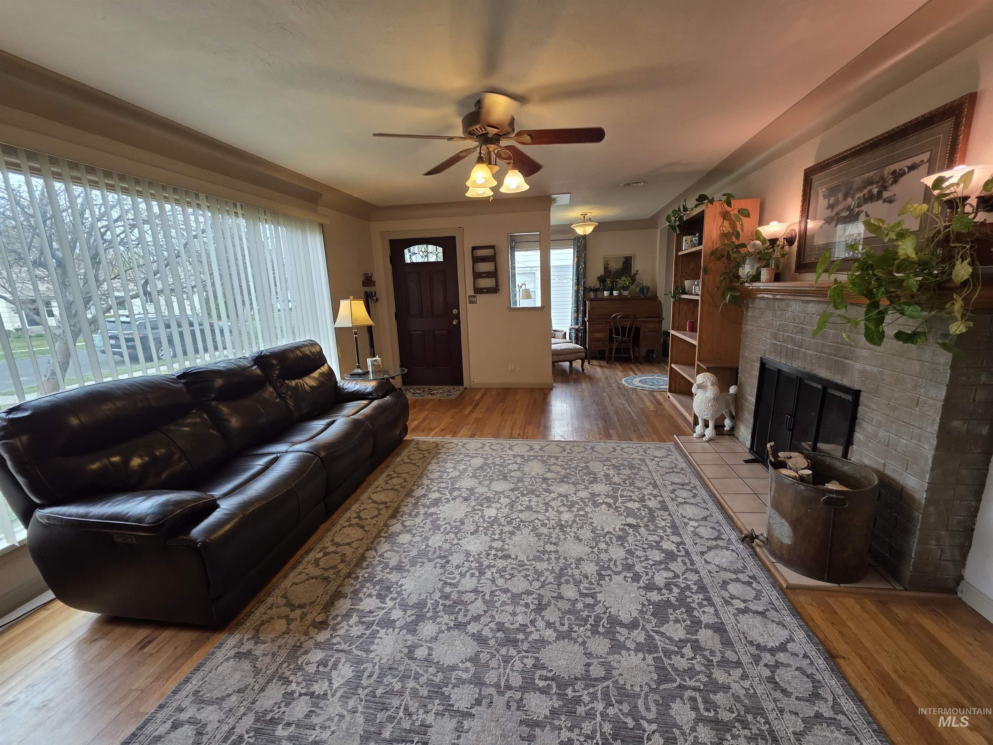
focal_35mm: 13
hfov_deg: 106.2
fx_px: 373
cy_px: 372
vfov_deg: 89.9
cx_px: 496
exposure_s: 1/120
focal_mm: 2.2
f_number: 1.9
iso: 125
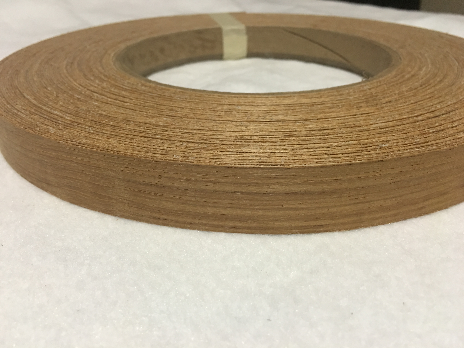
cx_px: 232
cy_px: 174
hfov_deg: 61.7
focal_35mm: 29
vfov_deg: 48.2
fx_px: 389
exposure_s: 1/4
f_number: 2.2
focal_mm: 4.15
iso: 50
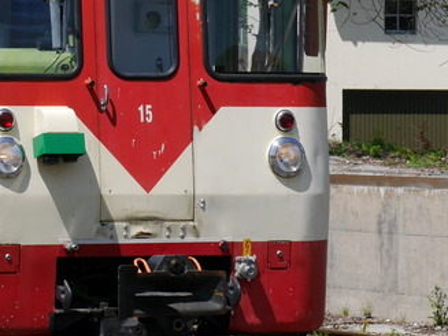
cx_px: -208
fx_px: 3415
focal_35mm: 264
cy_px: 69
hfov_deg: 7.4
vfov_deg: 5.6
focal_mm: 36
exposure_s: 1/320
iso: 160
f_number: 10
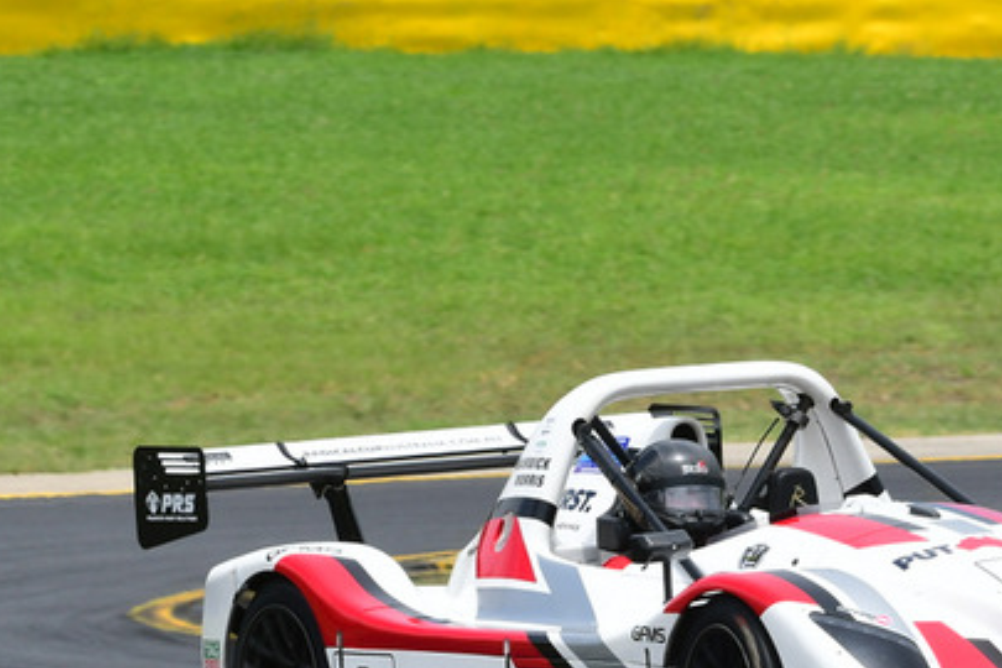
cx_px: 898
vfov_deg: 2.3
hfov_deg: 3.5
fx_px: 16504
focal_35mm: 593
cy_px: 477
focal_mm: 200
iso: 400
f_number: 11
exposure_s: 1/640
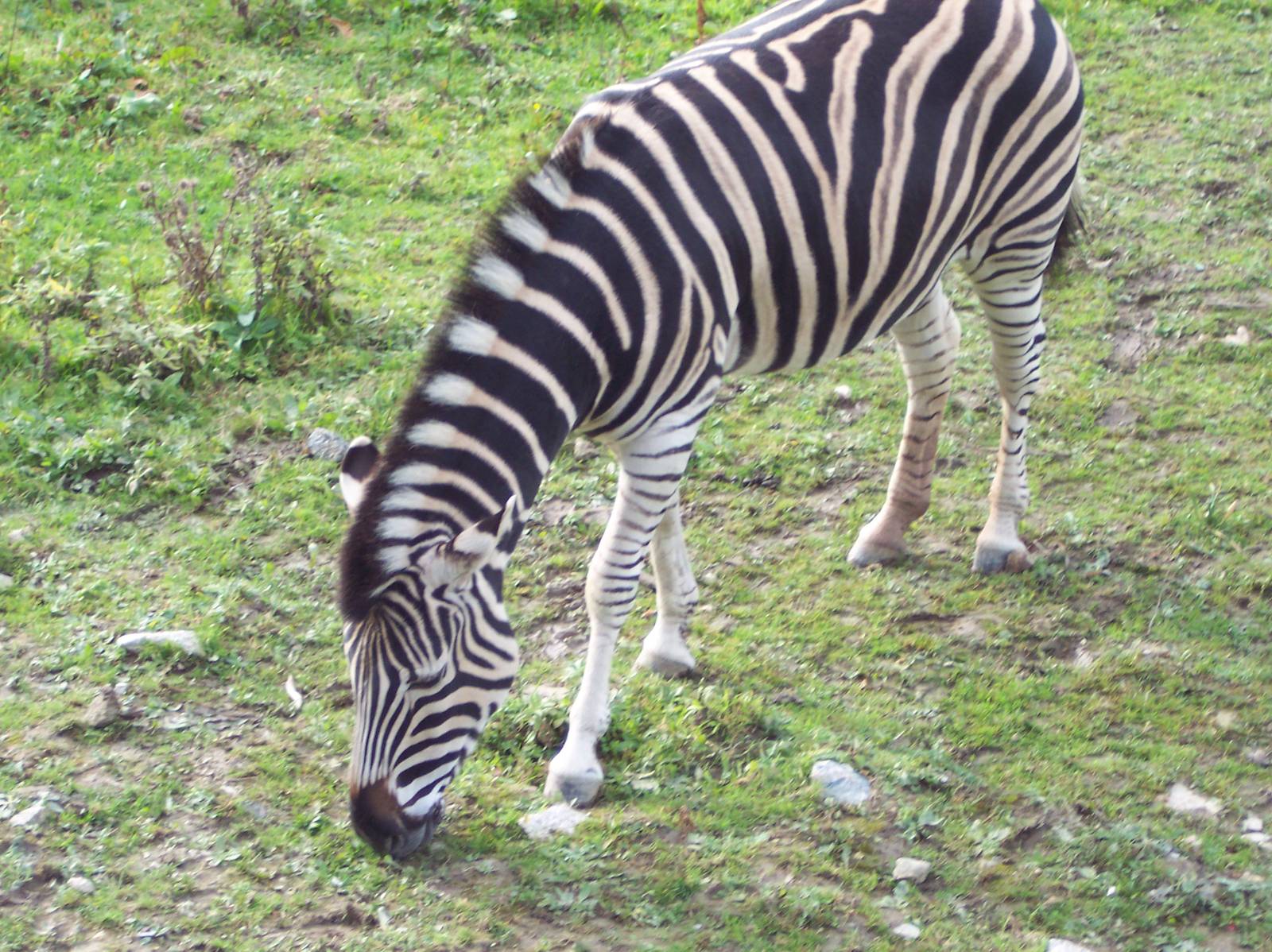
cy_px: 476
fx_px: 4187
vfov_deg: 13.0
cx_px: 636
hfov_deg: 17.3
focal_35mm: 114
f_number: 4.8
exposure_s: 1/125
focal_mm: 24
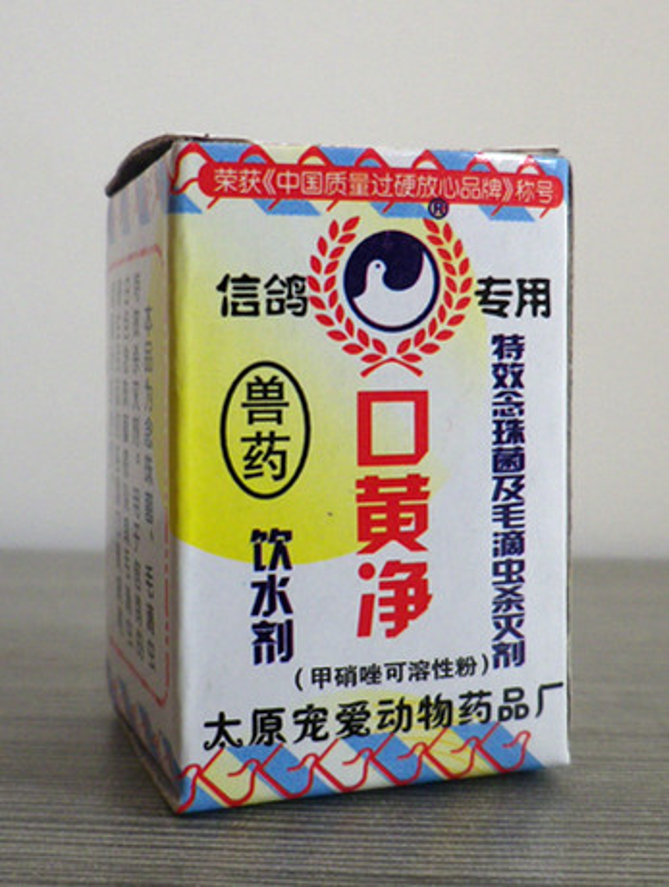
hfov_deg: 49.9
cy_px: 444
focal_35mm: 28
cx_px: 334
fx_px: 719
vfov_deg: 63.3
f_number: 3.2
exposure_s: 1/50
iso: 125
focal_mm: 5
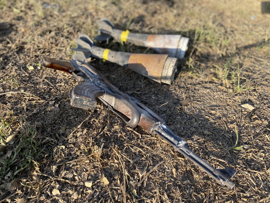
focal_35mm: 26
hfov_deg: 67.3
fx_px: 203
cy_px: 102
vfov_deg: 53.1
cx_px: 135
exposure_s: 1/733
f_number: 1.8
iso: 32
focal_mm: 4.25
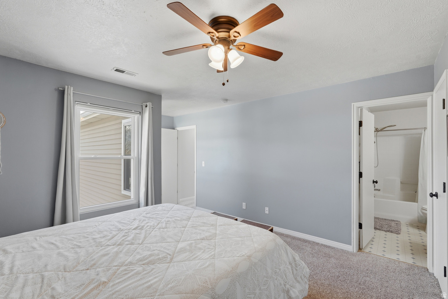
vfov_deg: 73.8
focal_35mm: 16
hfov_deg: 96.7
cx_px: 224
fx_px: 199
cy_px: 150
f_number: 9
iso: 250
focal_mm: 16
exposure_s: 1/400
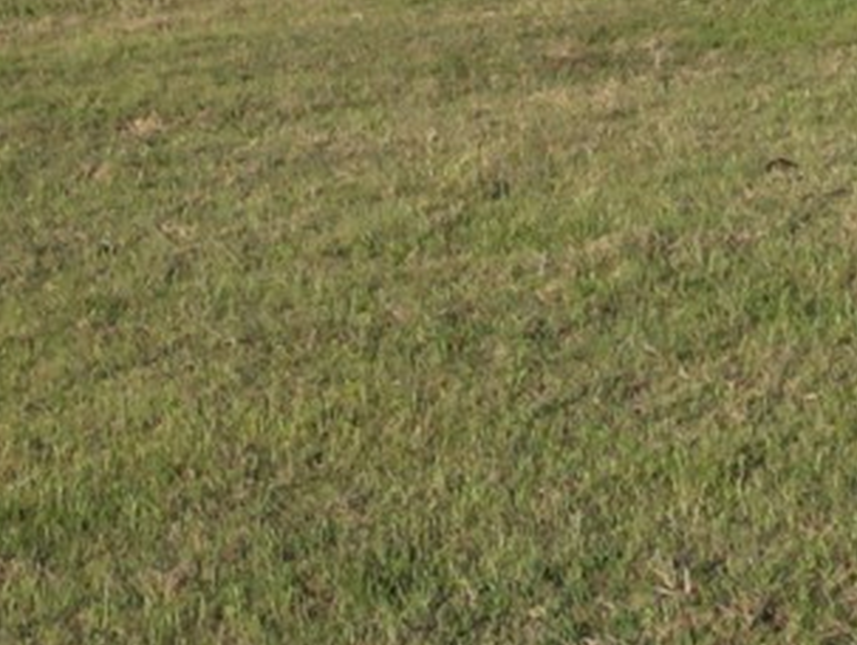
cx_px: 1423
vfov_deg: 8.5
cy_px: -798
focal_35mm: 162
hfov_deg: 11.5
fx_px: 4015
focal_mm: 6.72
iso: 100
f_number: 1.7
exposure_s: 1/2000
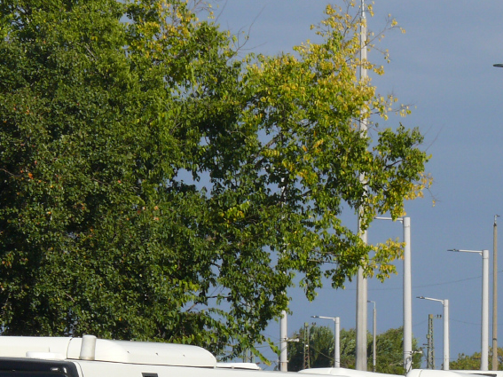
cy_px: 349
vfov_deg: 4.5
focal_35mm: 328
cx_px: 145
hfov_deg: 6.0
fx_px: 4765
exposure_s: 1/400
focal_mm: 30.2
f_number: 7.1
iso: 100
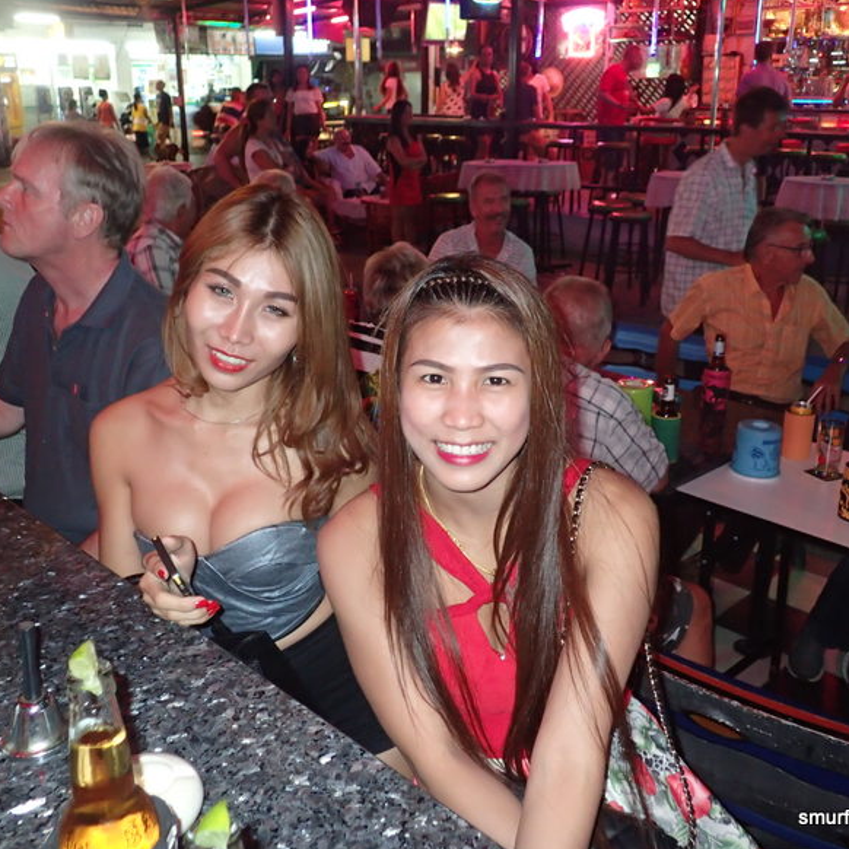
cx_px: 436
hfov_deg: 48.4
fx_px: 943
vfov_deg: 48.4
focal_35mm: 34
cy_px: 416
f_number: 2.2
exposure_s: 1/30
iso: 640
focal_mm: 5.14
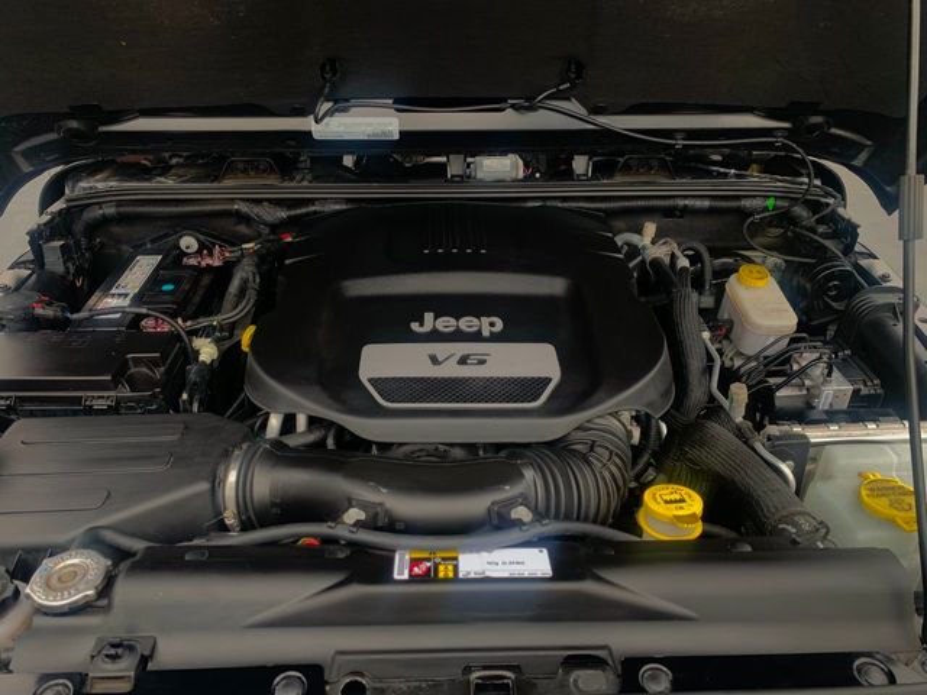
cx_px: 464
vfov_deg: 53.1
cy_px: 348
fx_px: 696
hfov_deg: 67.3
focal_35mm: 26
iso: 25
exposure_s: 1/121
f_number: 1.8
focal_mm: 4.25
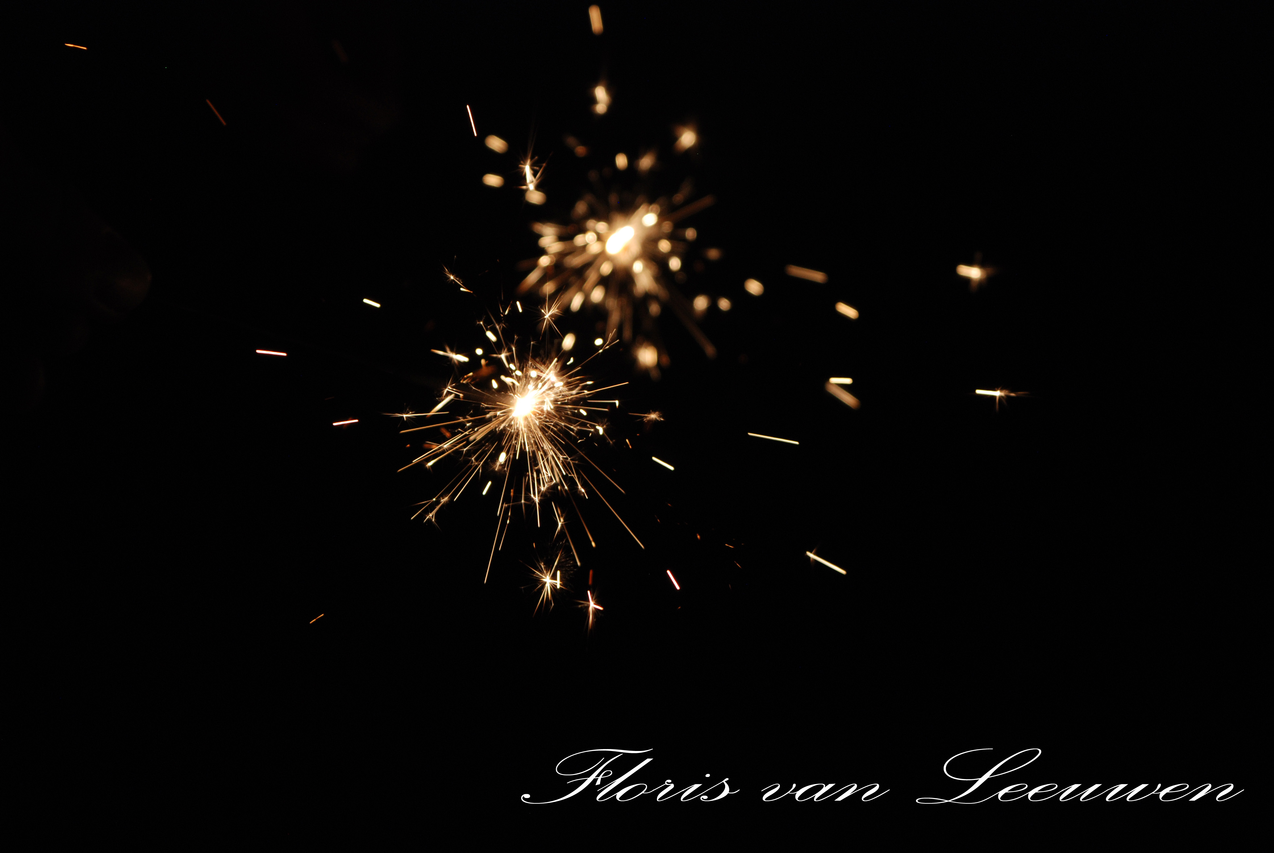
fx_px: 2764
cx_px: 637
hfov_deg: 26.0
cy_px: 426
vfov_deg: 17.5
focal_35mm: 78
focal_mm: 52
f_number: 5.6
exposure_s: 1/200
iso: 320
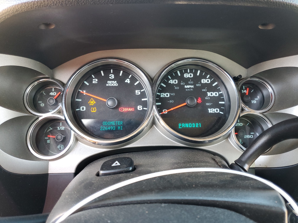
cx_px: 149
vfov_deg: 53.1
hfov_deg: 67.3
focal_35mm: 26
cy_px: 112
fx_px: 224
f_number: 1.5
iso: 117
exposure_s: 1/60.2
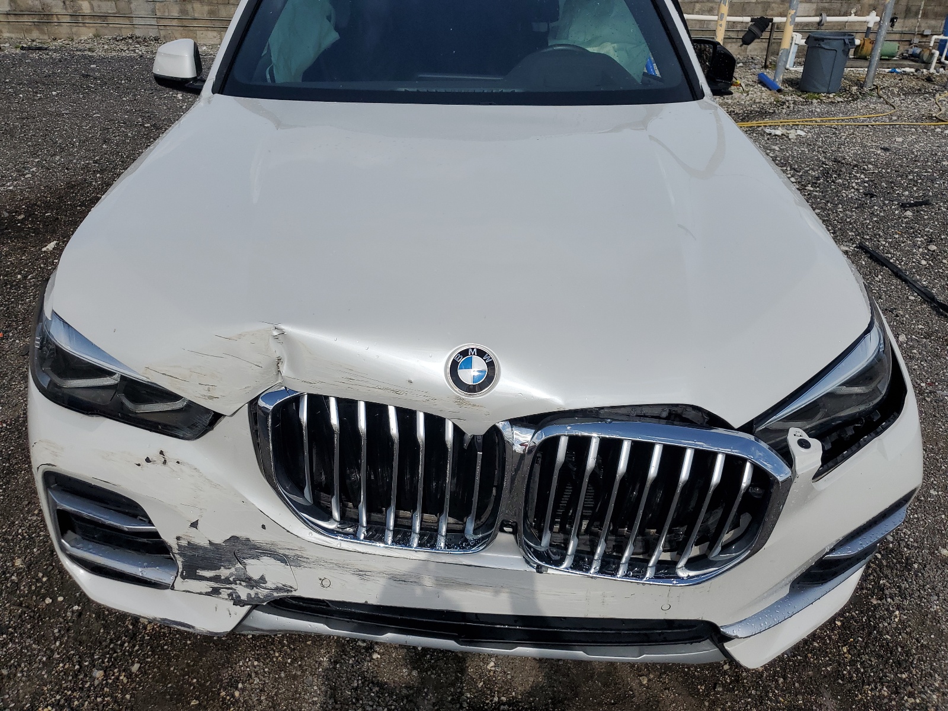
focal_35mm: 26
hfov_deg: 67.3
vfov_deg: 53.1
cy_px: 356
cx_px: 474
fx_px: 712
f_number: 1.5
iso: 50
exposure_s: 1/10000
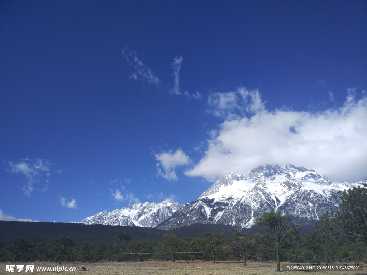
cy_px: 138
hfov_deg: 71.6
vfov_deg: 56.8
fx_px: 254
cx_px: 184
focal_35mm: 24
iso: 100
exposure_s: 1/2061
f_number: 2
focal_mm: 4.12
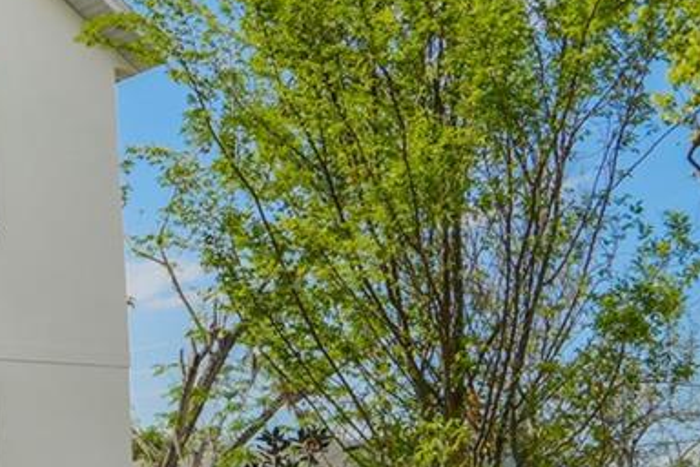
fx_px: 1458
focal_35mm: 75
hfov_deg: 22.7
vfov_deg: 18.0
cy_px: 390
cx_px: -314
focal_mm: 12
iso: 100
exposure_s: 1/640
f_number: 8
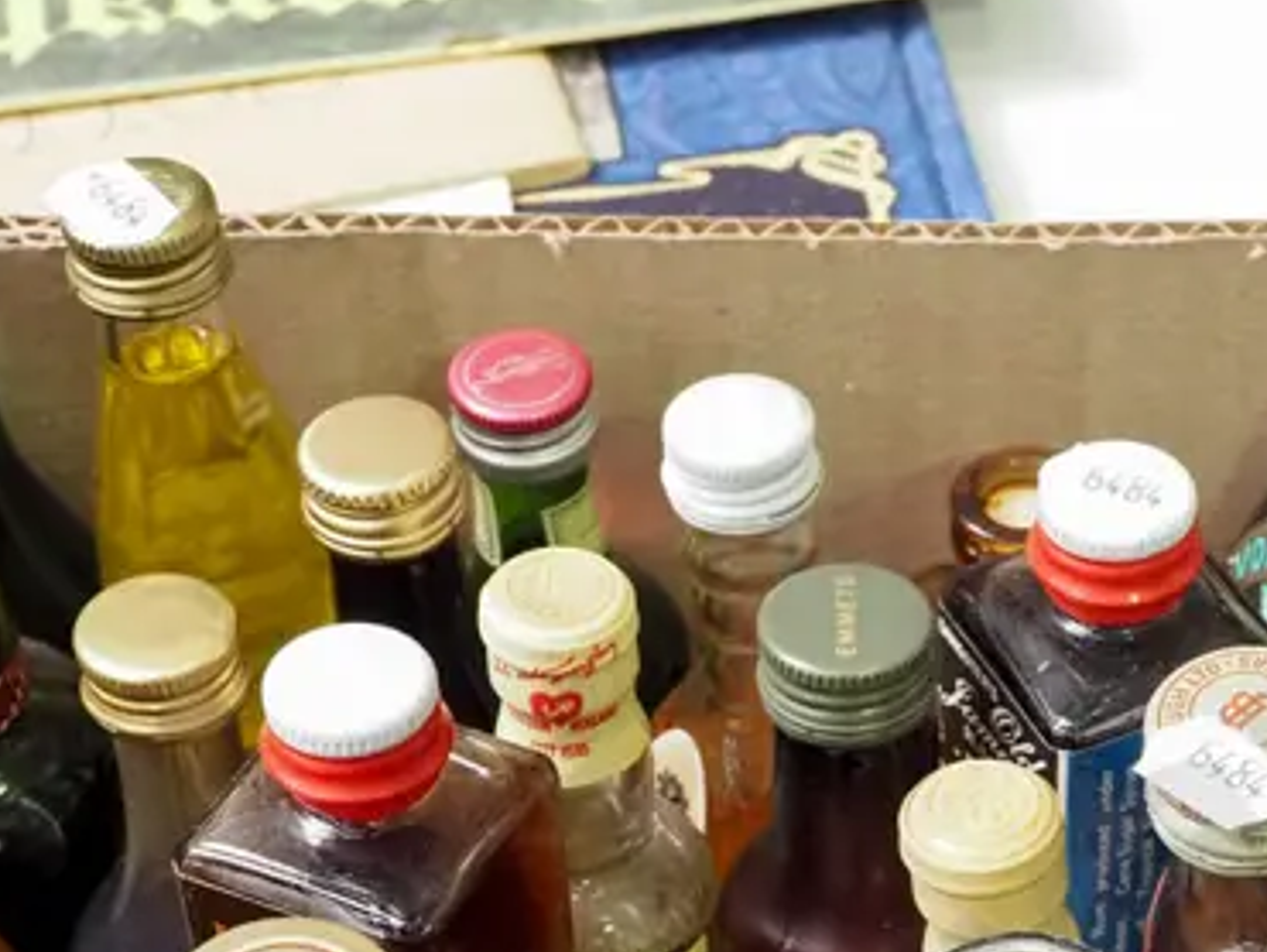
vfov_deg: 15.5
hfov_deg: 20.5
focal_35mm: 94
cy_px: 949
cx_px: 1065
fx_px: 3443
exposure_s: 1/80
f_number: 5.6
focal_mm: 17
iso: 2500
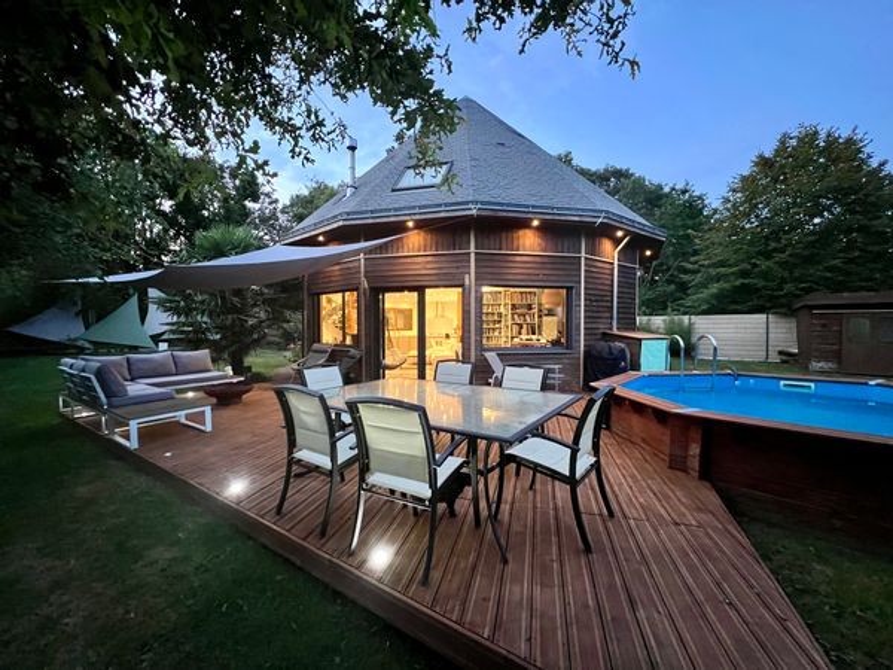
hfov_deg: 106.2
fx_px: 335
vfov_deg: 89.9
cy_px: 335
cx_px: 446
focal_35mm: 13
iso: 1000
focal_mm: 1.57
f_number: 1.8
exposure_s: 1/34
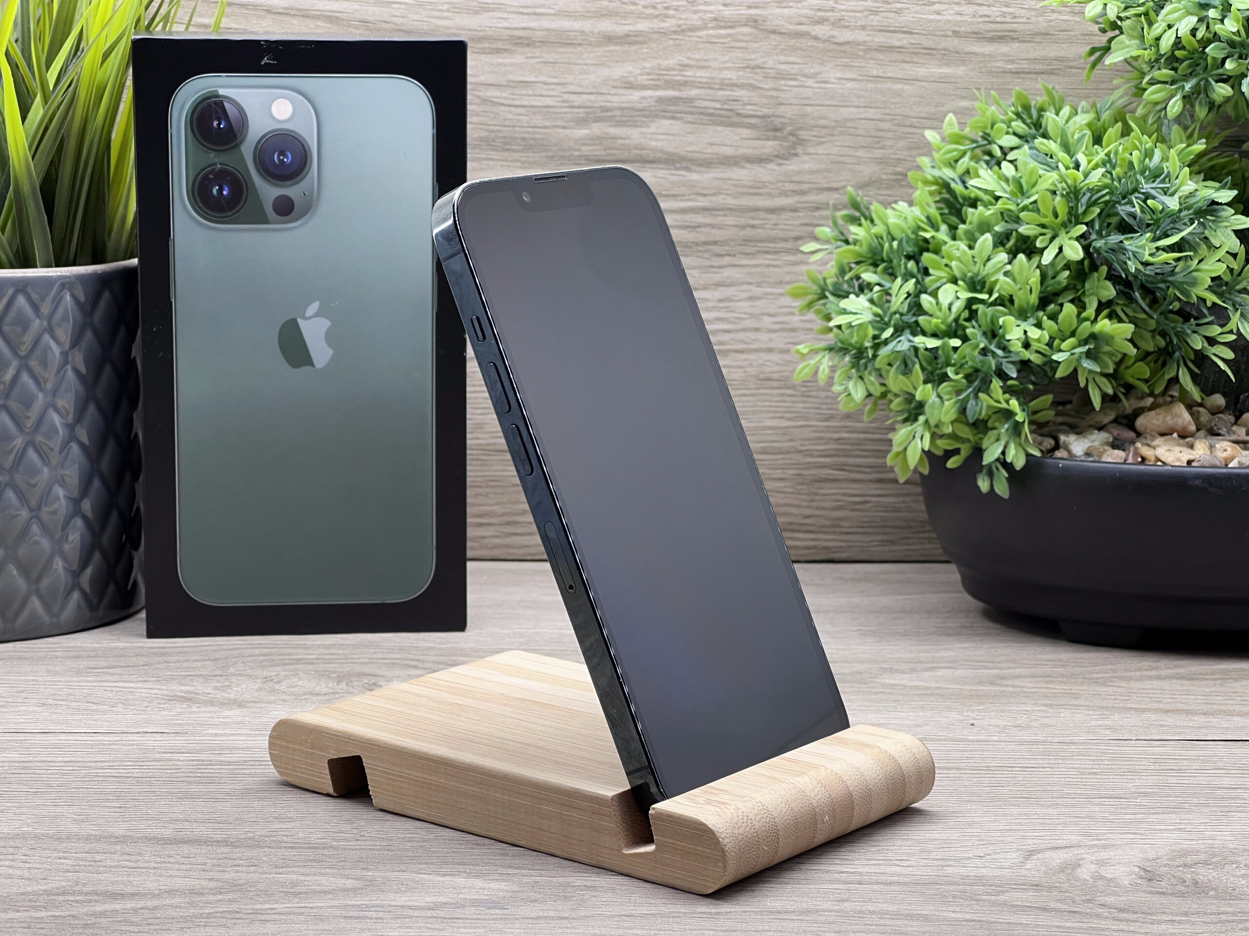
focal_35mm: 77
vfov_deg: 19.1
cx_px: 624
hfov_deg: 25.3
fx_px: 2778
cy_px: 468
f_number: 2.8
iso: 125
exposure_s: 1/100
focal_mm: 9
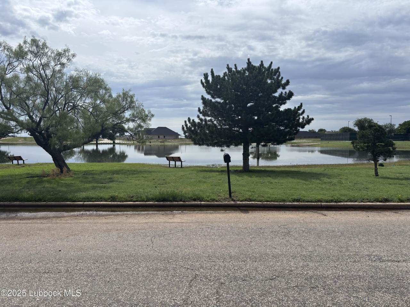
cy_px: 154
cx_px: 205
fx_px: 308
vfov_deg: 53.1
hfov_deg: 67.3
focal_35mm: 26
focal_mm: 5.96
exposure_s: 1/6329
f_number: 1.6
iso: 50
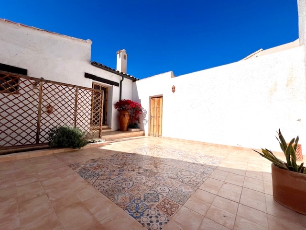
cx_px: 153
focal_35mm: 13
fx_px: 115
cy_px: 115
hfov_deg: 106.2
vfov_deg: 89.9
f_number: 1.8
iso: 32
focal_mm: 1.57
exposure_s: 1/6494
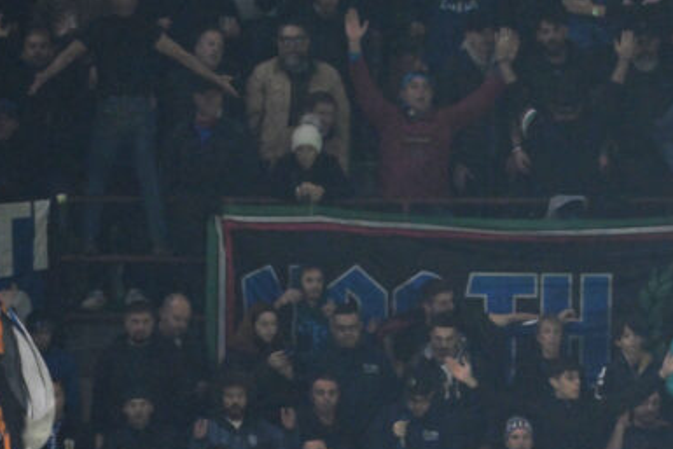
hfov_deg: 1.3
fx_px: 29809
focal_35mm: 1594
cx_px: 774
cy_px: 373
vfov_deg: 0.9
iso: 3200
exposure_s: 1/200
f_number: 6.3
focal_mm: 600
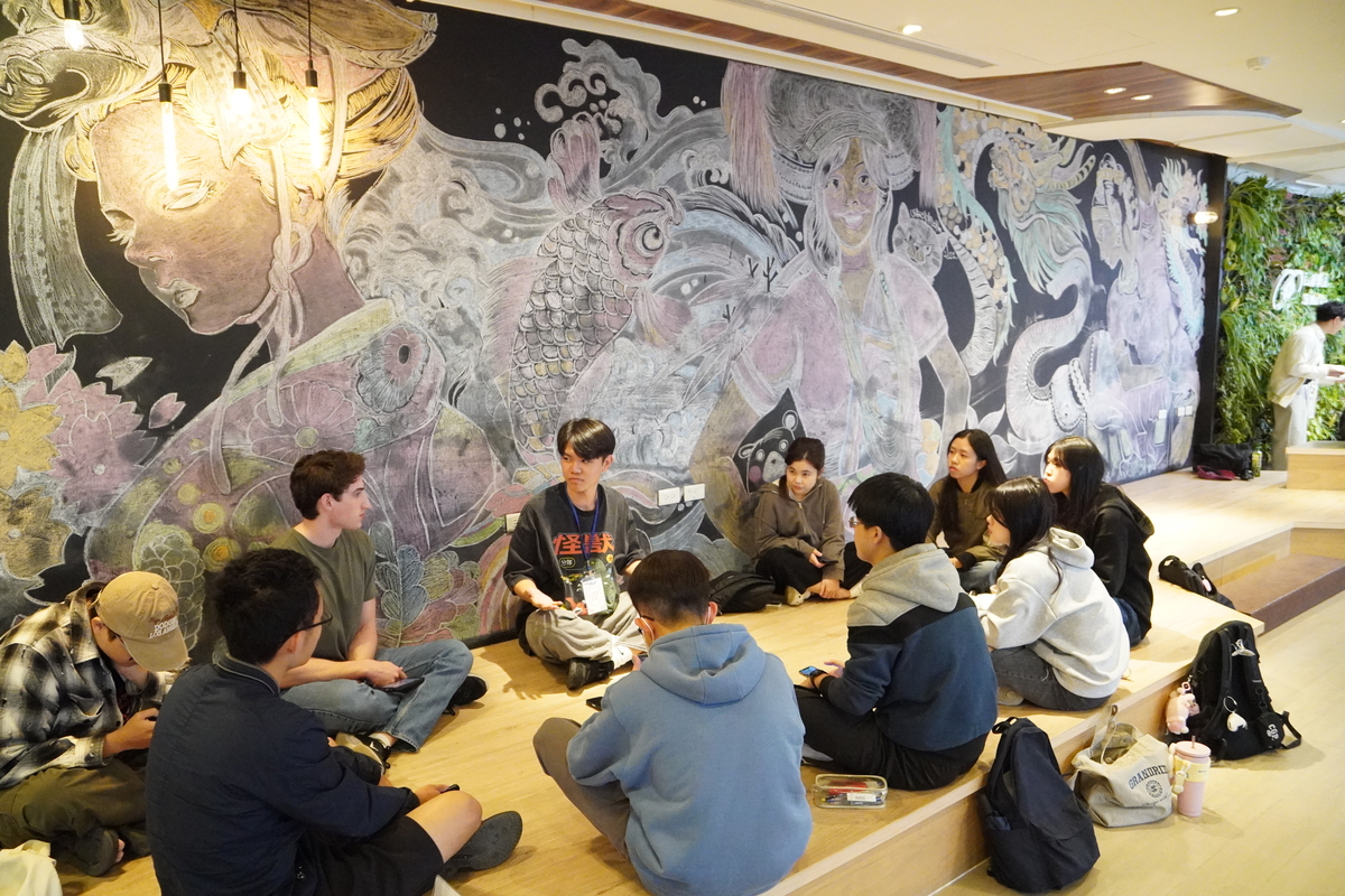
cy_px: 448
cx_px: 672
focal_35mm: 26
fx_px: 953
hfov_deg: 70.4
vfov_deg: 50.4
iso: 6400
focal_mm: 17
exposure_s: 1/250
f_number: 4
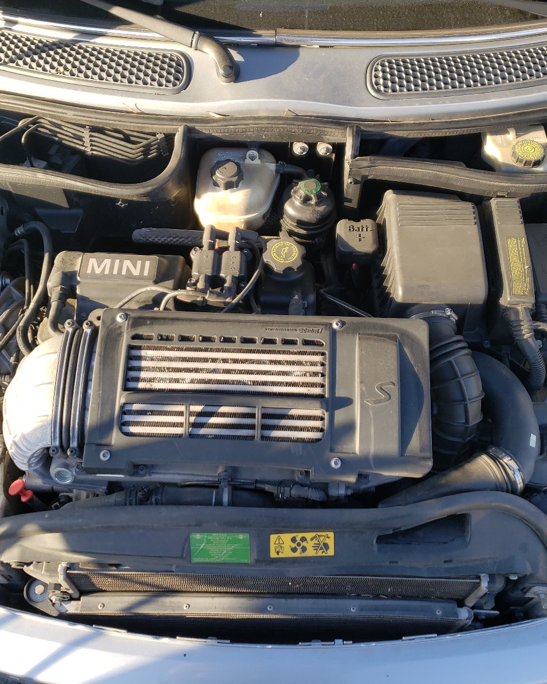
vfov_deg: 52.8
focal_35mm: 34
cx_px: 285
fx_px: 688
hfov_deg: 43.3
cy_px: 341
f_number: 1.5
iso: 50
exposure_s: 1/385
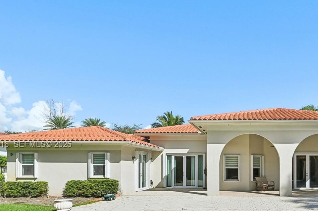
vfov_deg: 46.9
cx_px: 235
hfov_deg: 63.8
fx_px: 238
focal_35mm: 27
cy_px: 145
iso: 100
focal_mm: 16
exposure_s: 1/400
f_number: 8
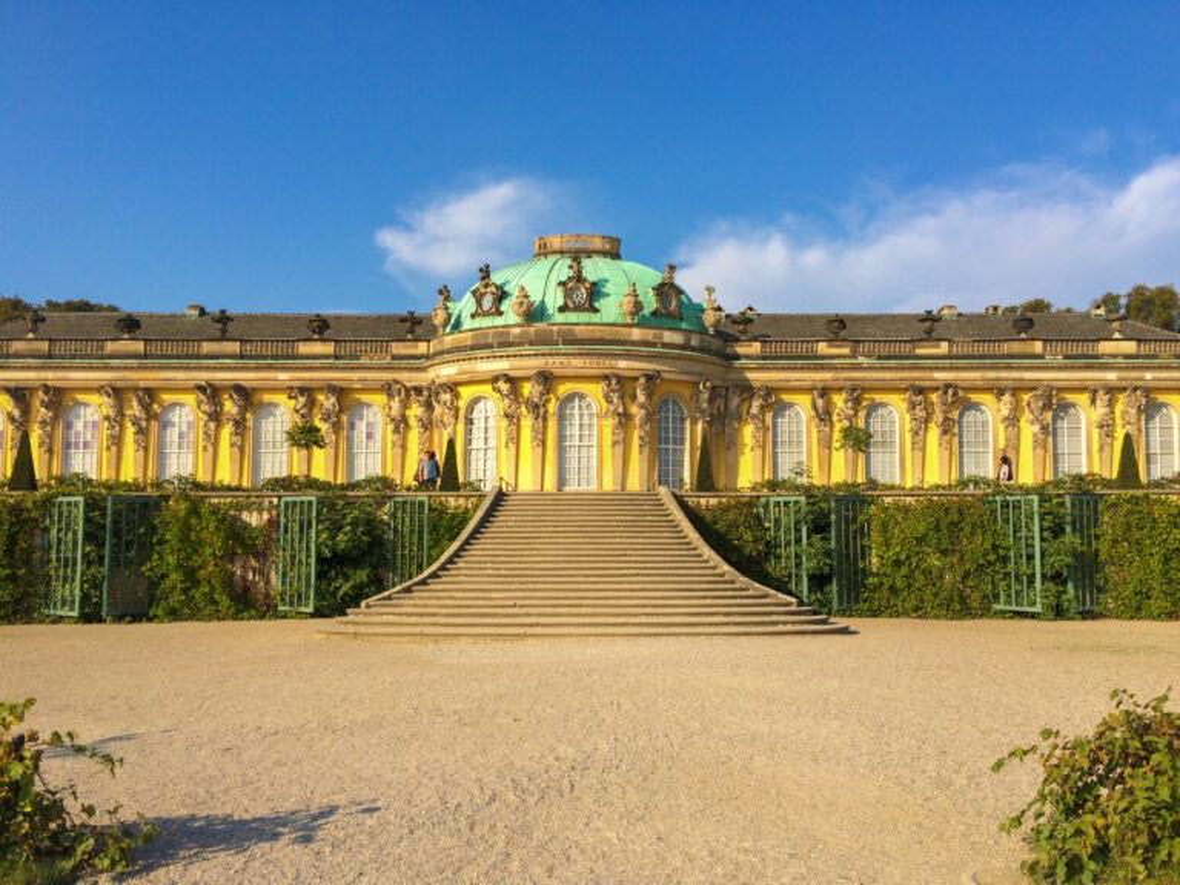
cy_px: 442
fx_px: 989
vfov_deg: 48.2
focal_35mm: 29
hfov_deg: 61.7
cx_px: 590
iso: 32
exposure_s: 1/2160
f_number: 2.2
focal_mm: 4.15
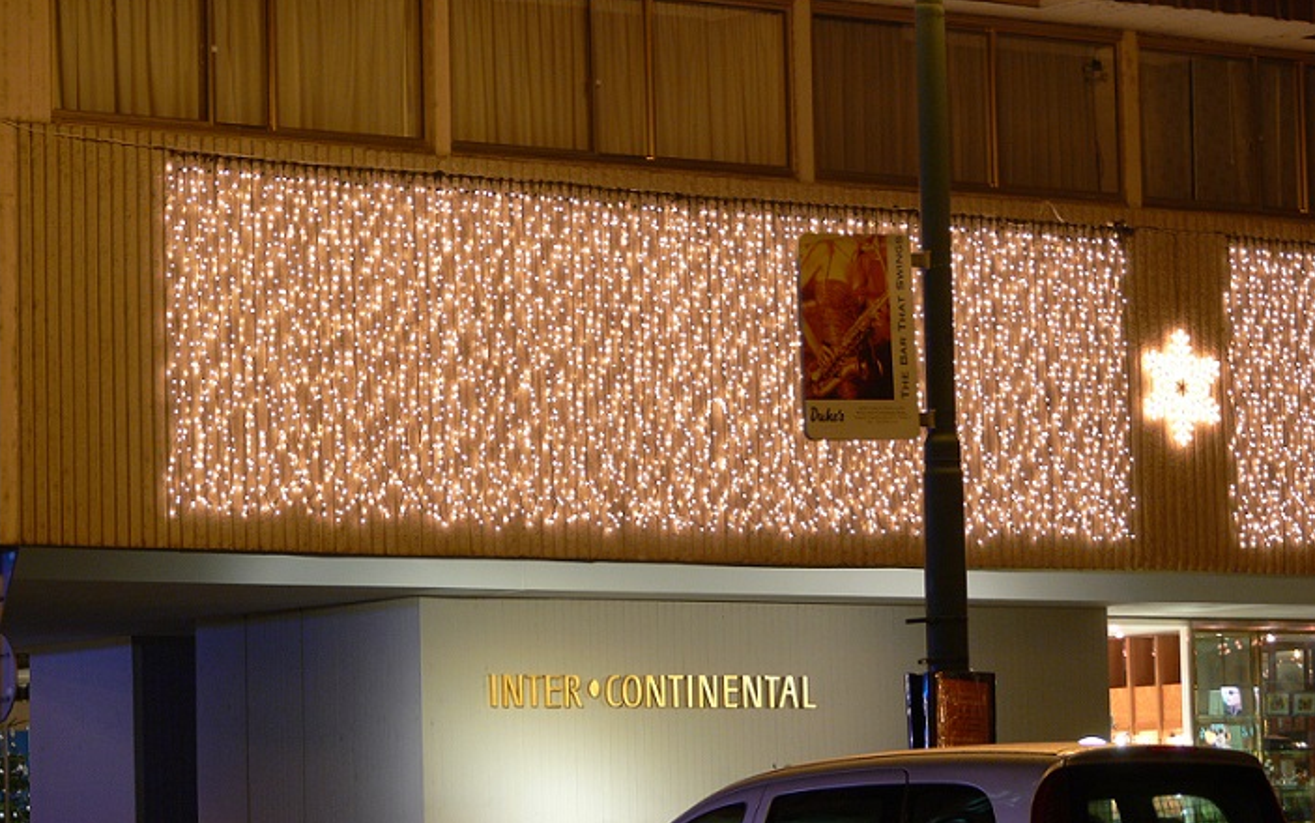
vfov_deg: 8.8
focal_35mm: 149
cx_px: 657
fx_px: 5342
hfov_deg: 14.0
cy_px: 363
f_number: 3.6
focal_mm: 29.6
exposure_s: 1/2.5
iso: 100
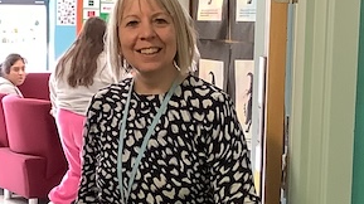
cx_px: 116
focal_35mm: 117
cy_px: 173
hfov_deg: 18.3
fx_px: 1128
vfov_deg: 10.3
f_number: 2.4
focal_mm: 3.3
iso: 200
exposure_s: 1/50
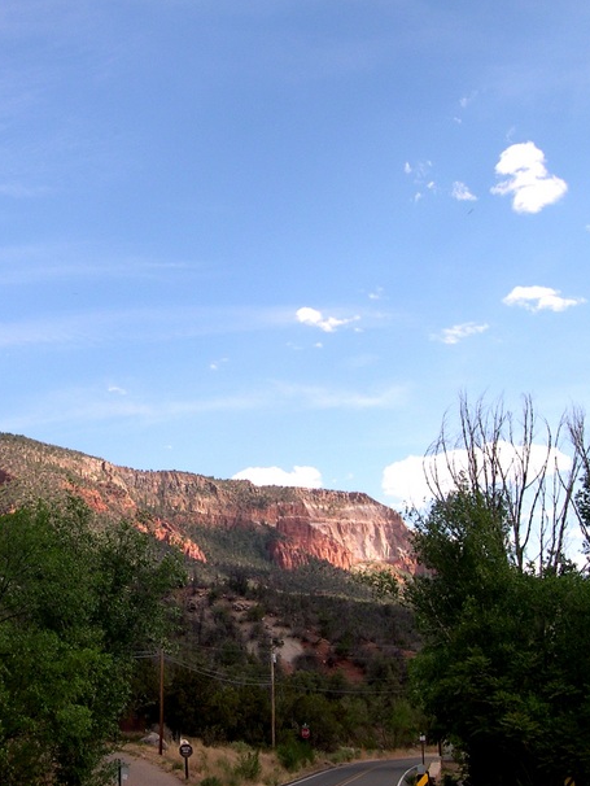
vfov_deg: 33.8
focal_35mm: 57
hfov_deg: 25.0
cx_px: 76
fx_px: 1294
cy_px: 396
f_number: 7.6
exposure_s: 1/114
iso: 100
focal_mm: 8
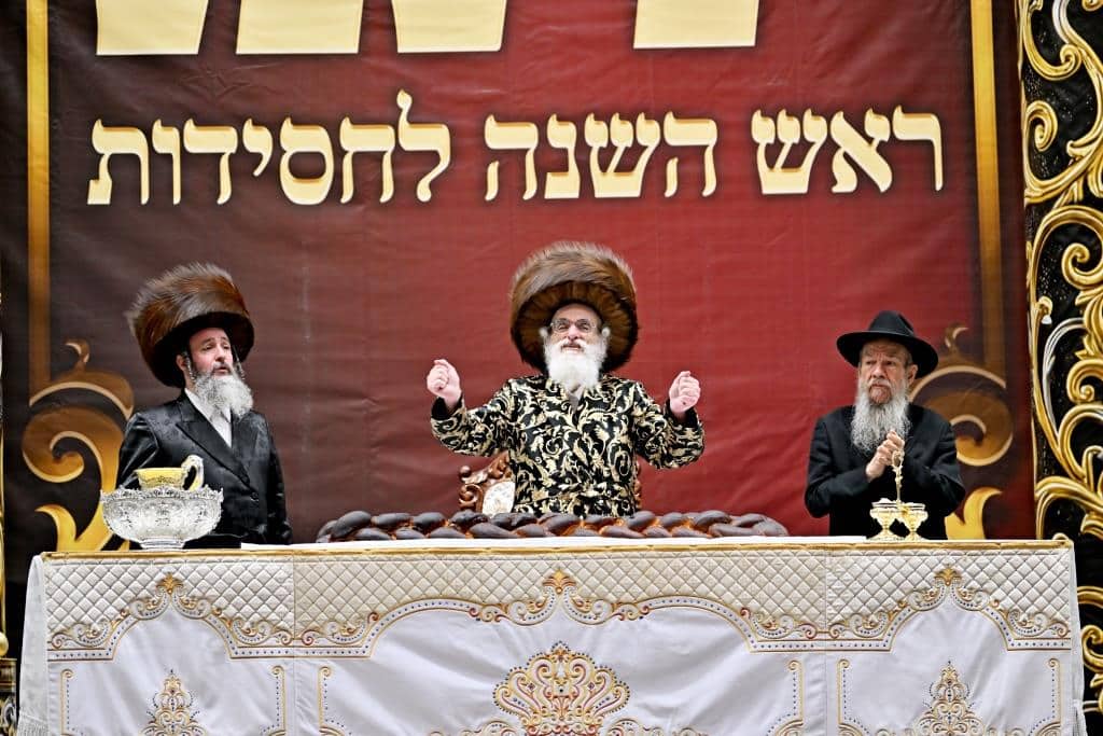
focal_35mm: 150
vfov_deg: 9.2
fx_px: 4596
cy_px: 368
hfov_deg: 13.7
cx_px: 552
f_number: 2.8
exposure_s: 1/250
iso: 250
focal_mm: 150
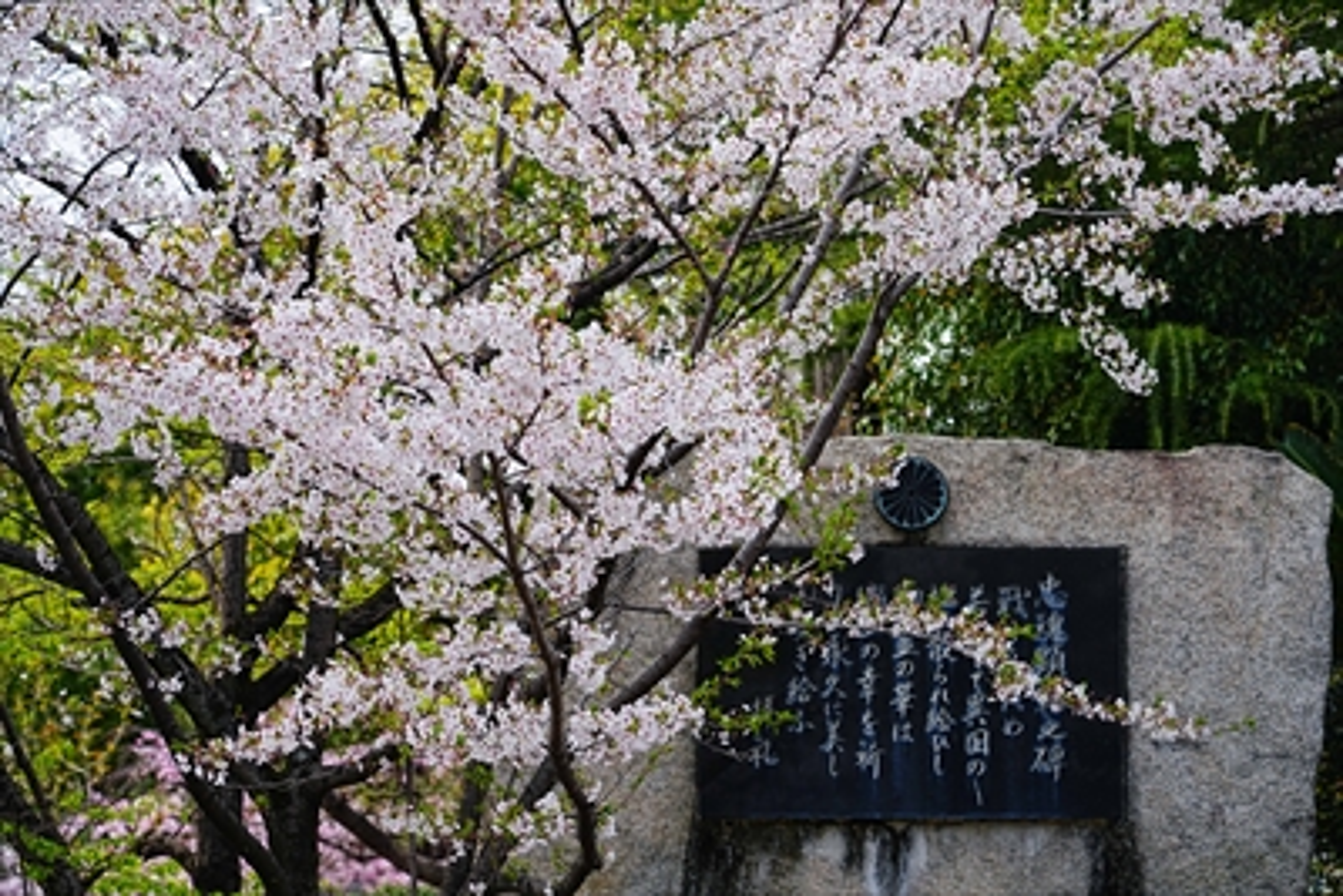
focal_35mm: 105
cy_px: 448
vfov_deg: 13.1
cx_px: 672
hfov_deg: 19.4
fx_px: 3918
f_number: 5
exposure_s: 1/200
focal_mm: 105
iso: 100
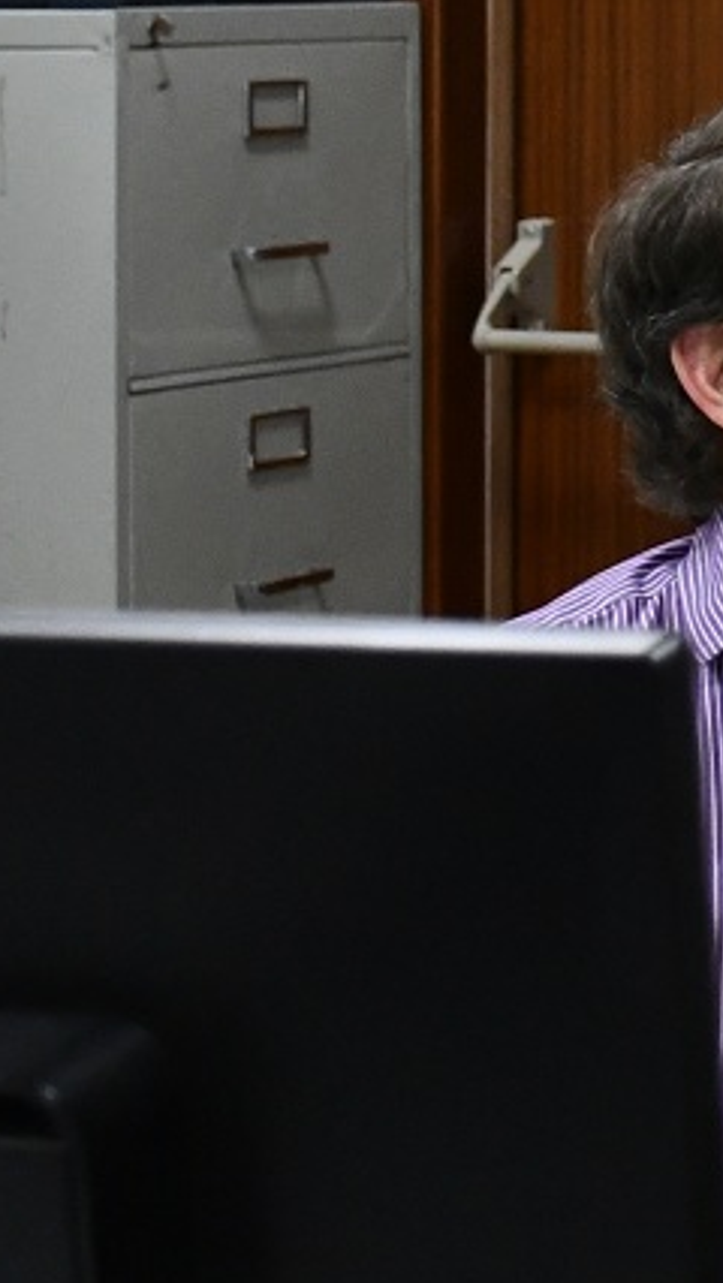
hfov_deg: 7.4
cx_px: 1835
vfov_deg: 13.8
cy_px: -114
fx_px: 5208
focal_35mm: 153
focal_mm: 26
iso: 2200
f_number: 3.8
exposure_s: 1/125
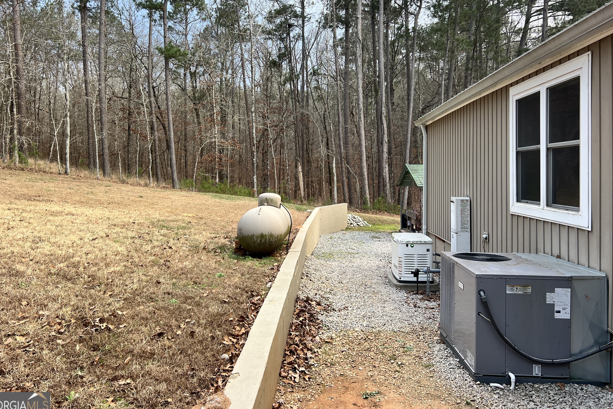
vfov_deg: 46.3
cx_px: 296
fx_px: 477
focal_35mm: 28
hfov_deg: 65.5
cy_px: 178
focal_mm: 5.7
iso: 64
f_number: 1.5
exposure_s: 1/121
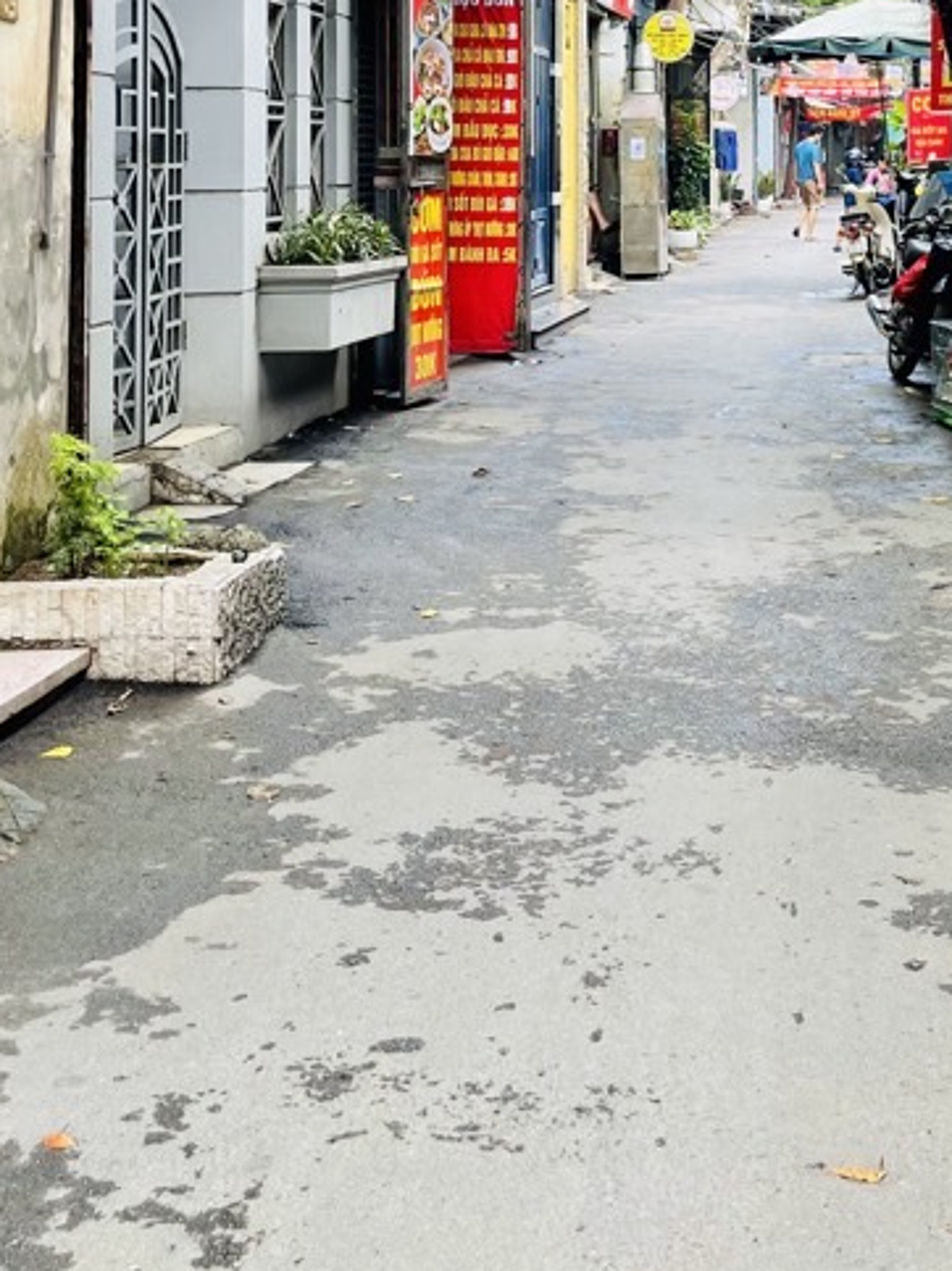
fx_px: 1944
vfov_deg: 34.2
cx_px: 752
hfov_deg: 27.0
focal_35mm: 53
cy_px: 126
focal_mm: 5.1
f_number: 1.6
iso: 50
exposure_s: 1/121
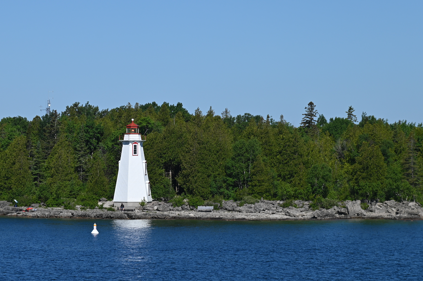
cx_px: 123
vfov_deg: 7.1
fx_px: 2278
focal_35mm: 194
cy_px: 153
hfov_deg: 10.6
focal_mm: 120
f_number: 7.1
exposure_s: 1/800
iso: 100
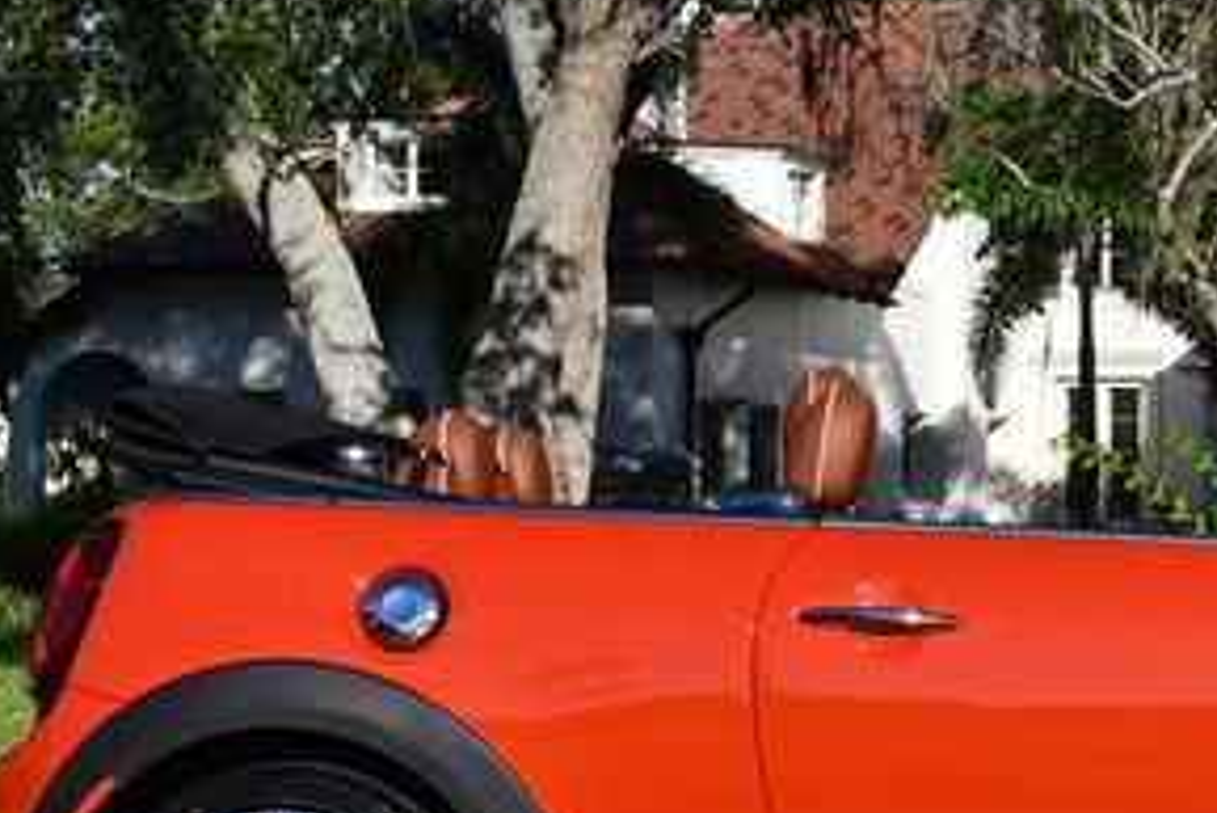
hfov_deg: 16.2
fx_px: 4194
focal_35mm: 124
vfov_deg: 11.1
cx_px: 1192
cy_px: 430
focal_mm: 28
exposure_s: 1/320
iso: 100
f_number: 9
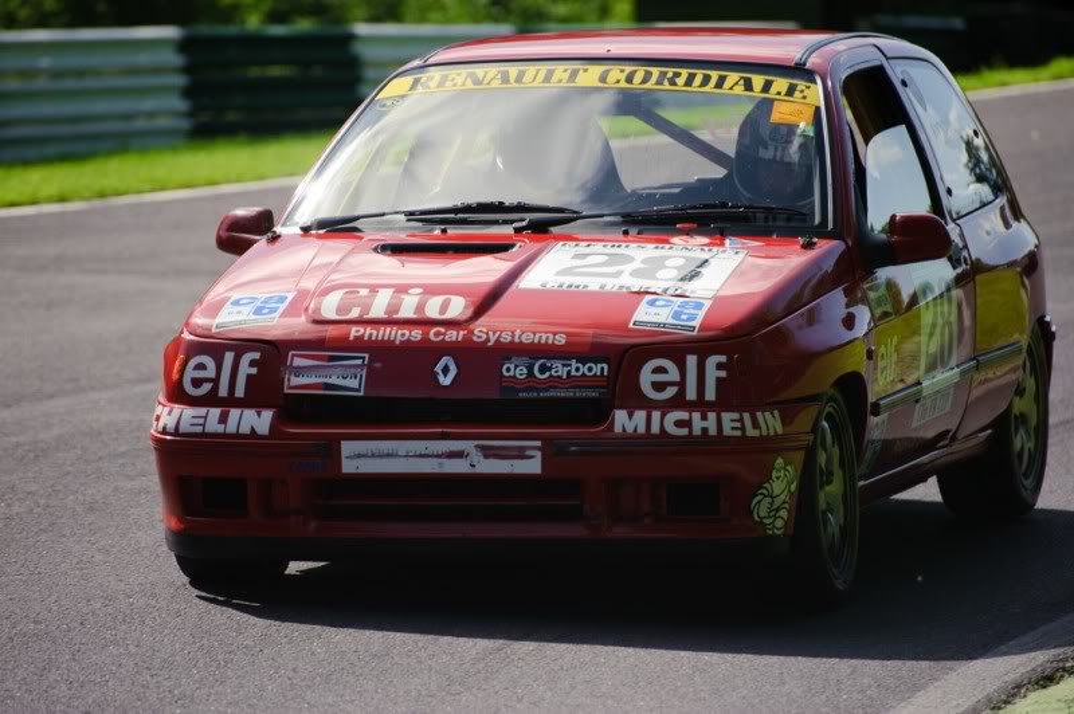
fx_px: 7452
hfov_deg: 8.2
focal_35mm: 250
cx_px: 537
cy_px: 357
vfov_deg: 5.5
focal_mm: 250
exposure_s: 1/1250
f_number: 5.6
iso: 400
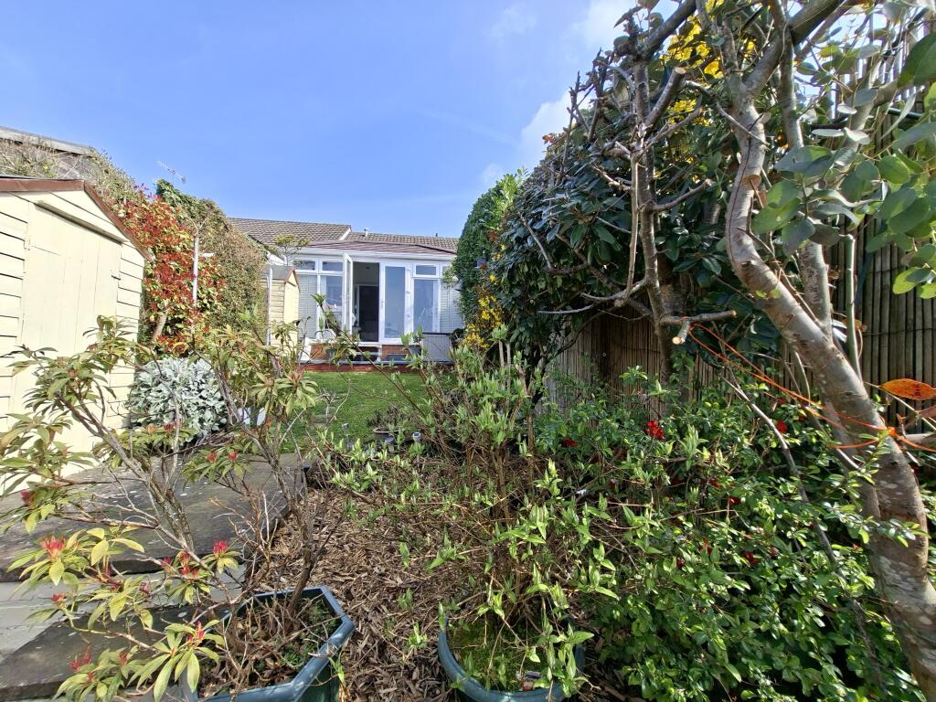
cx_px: 468
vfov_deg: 89.9
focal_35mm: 13
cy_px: 351
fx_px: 352
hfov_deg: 106.2
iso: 40
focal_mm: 1.74
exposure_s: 1/714
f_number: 2.2
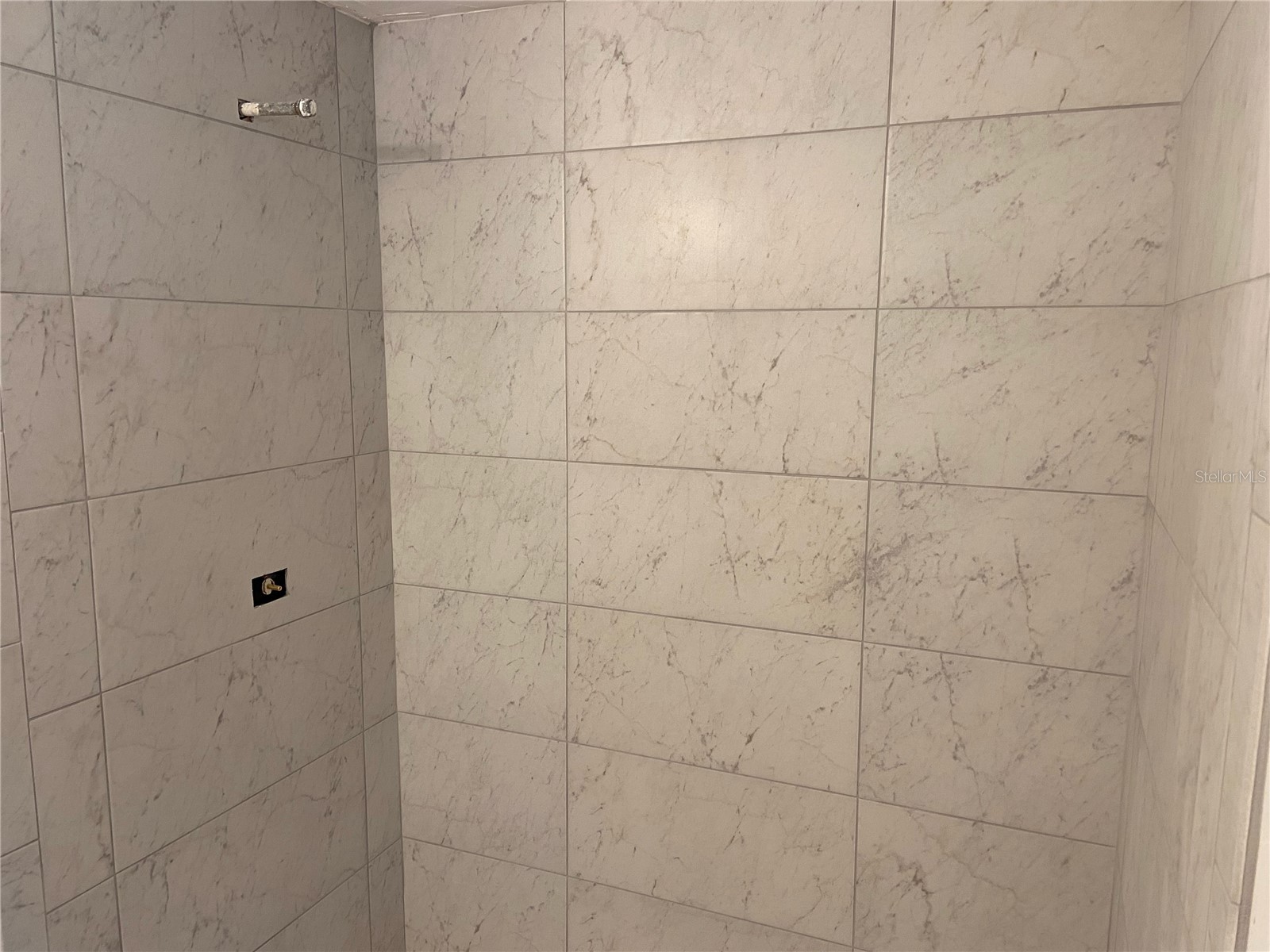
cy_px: 476
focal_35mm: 26
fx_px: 954
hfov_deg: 67.3
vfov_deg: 53.1
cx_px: 635
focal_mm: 4.25
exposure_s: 1/60
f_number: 1.8
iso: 100
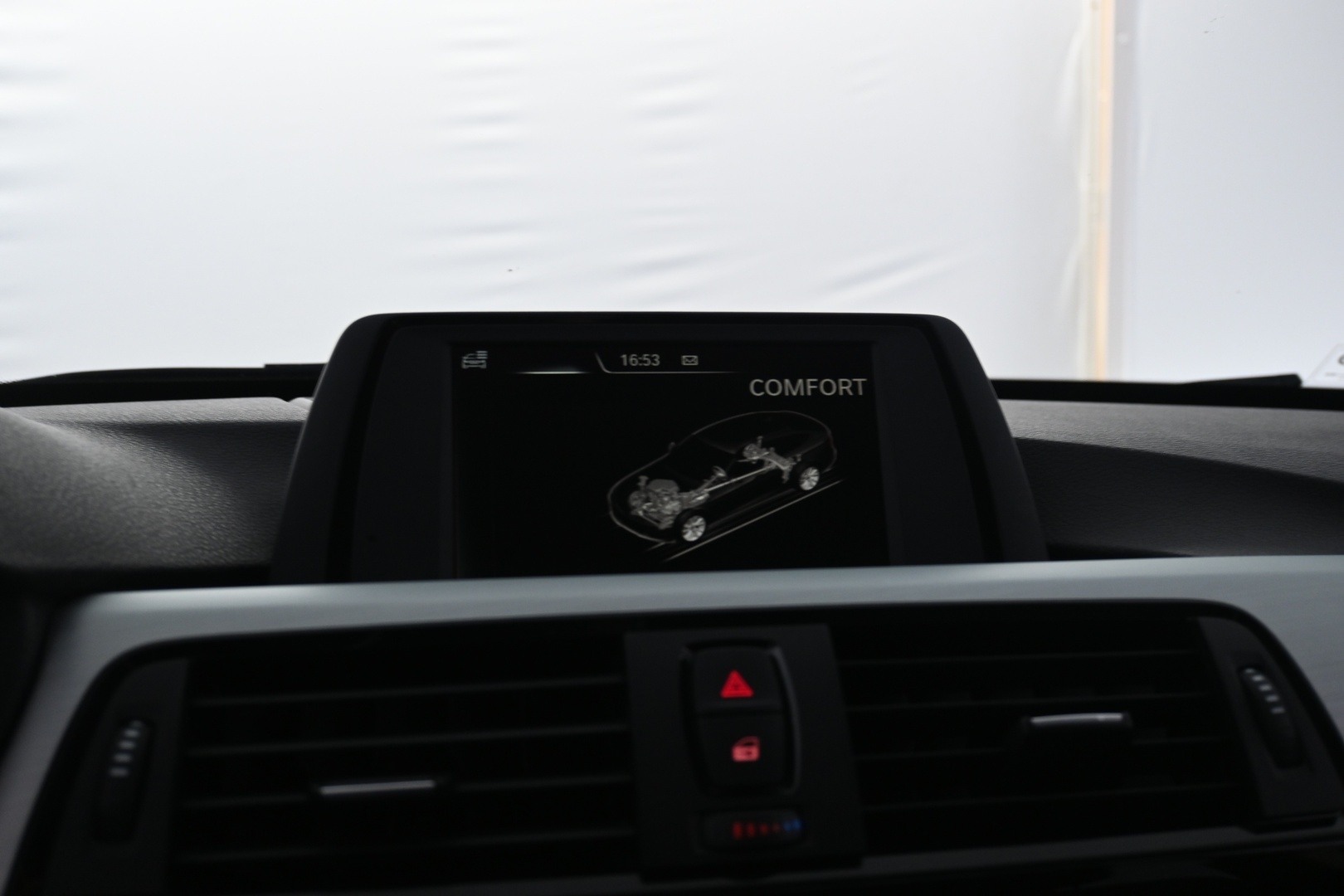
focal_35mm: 32
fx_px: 1176
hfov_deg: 59.5
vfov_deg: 41.7
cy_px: 448
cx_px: 672
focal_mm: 21
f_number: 4
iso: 500
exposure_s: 1/40
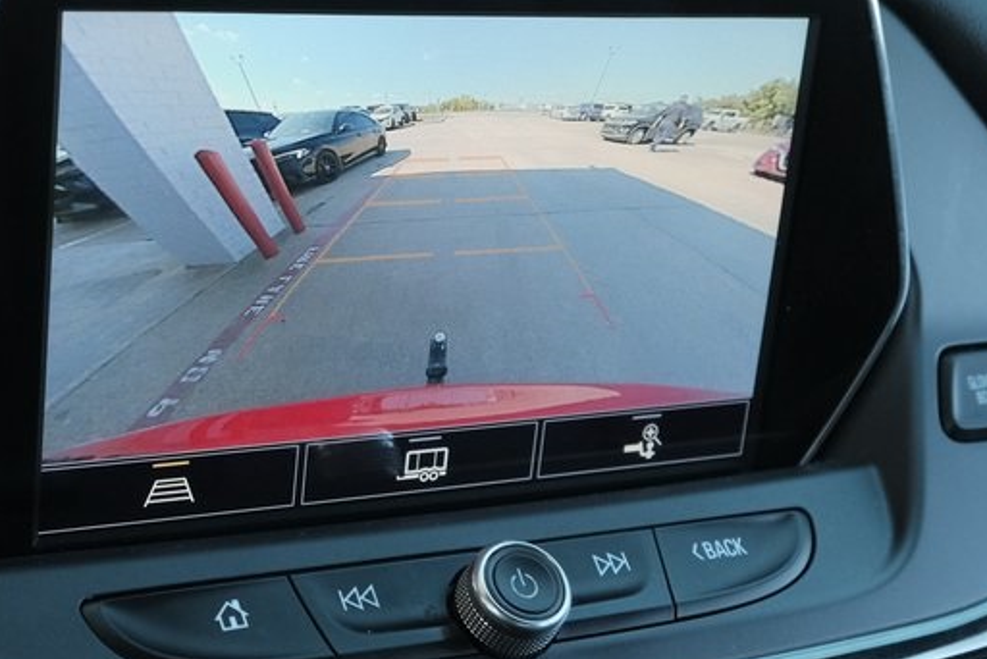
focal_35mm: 76
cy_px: 286
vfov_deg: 18.0
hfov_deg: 26.6
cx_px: 393
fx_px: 2085
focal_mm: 25.4
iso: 2500
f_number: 5
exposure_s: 1/400
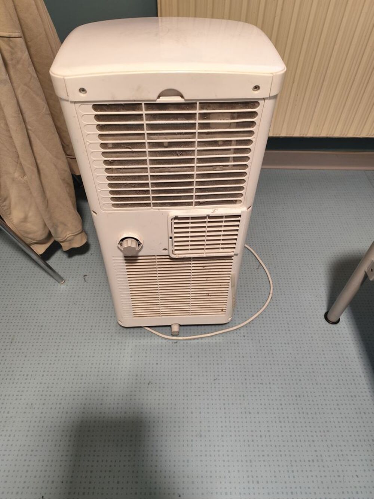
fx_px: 331
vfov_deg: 73.9
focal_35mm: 23
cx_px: 187
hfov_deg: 58.9
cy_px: 250
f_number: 1.65
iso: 640
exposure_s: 1/50
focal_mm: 6.19
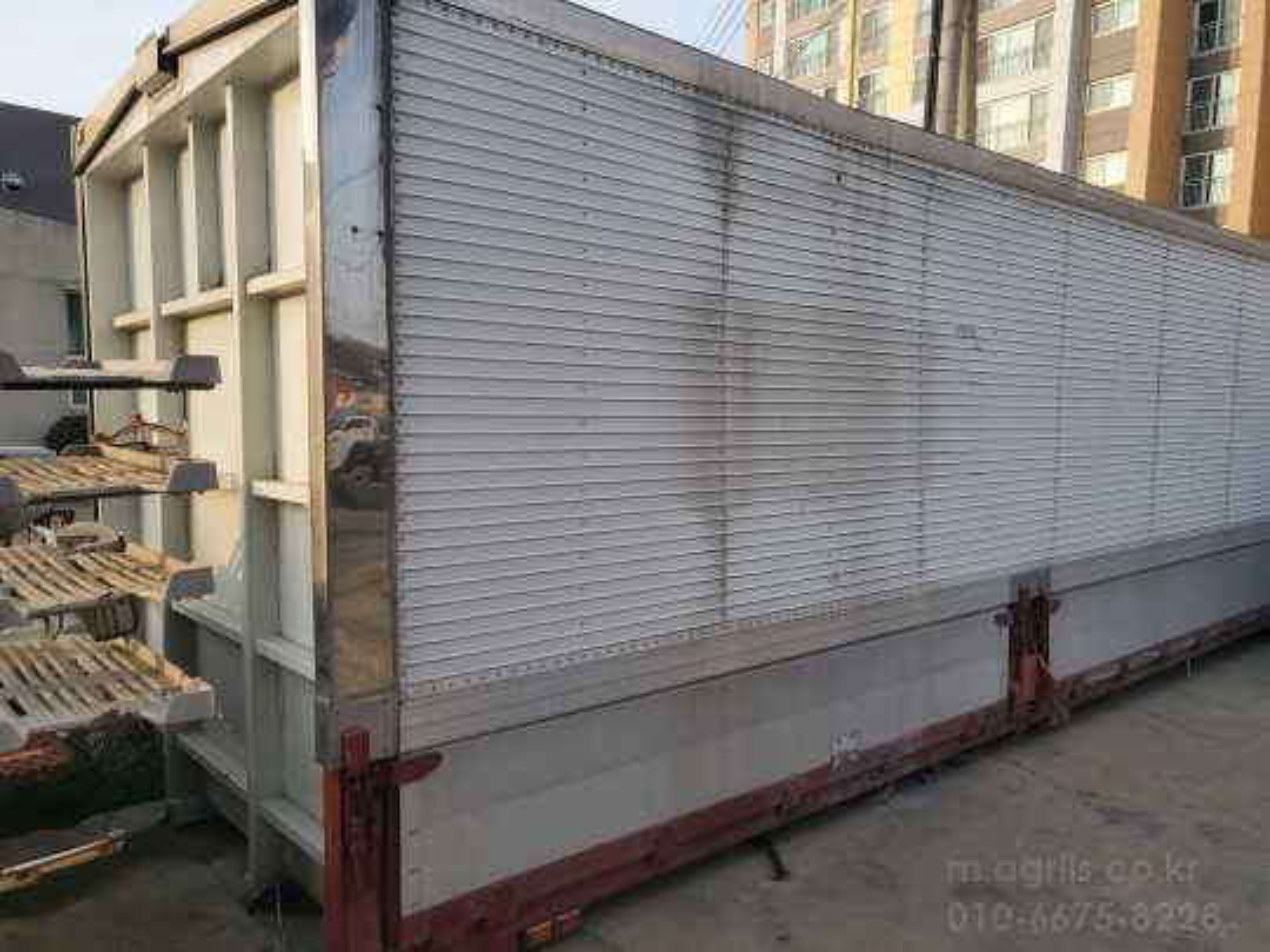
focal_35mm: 26
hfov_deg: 67.3
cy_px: 476
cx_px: 635
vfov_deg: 53.1
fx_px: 954
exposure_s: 1/777
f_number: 1.8
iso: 50
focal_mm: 4.25
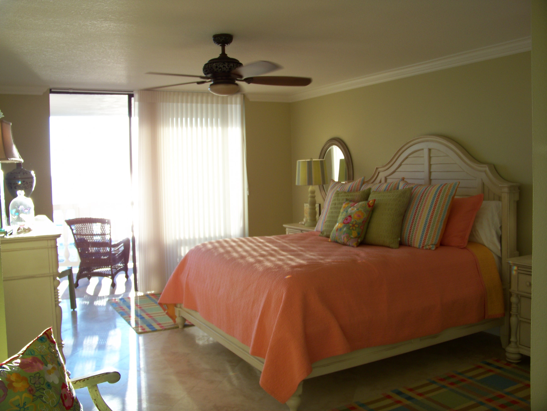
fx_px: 521
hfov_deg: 55.4
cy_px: 206
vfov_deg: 42.9
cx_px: 274
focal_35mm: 33
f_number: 2.8
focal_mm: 5.85
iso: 64
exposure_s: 1/125
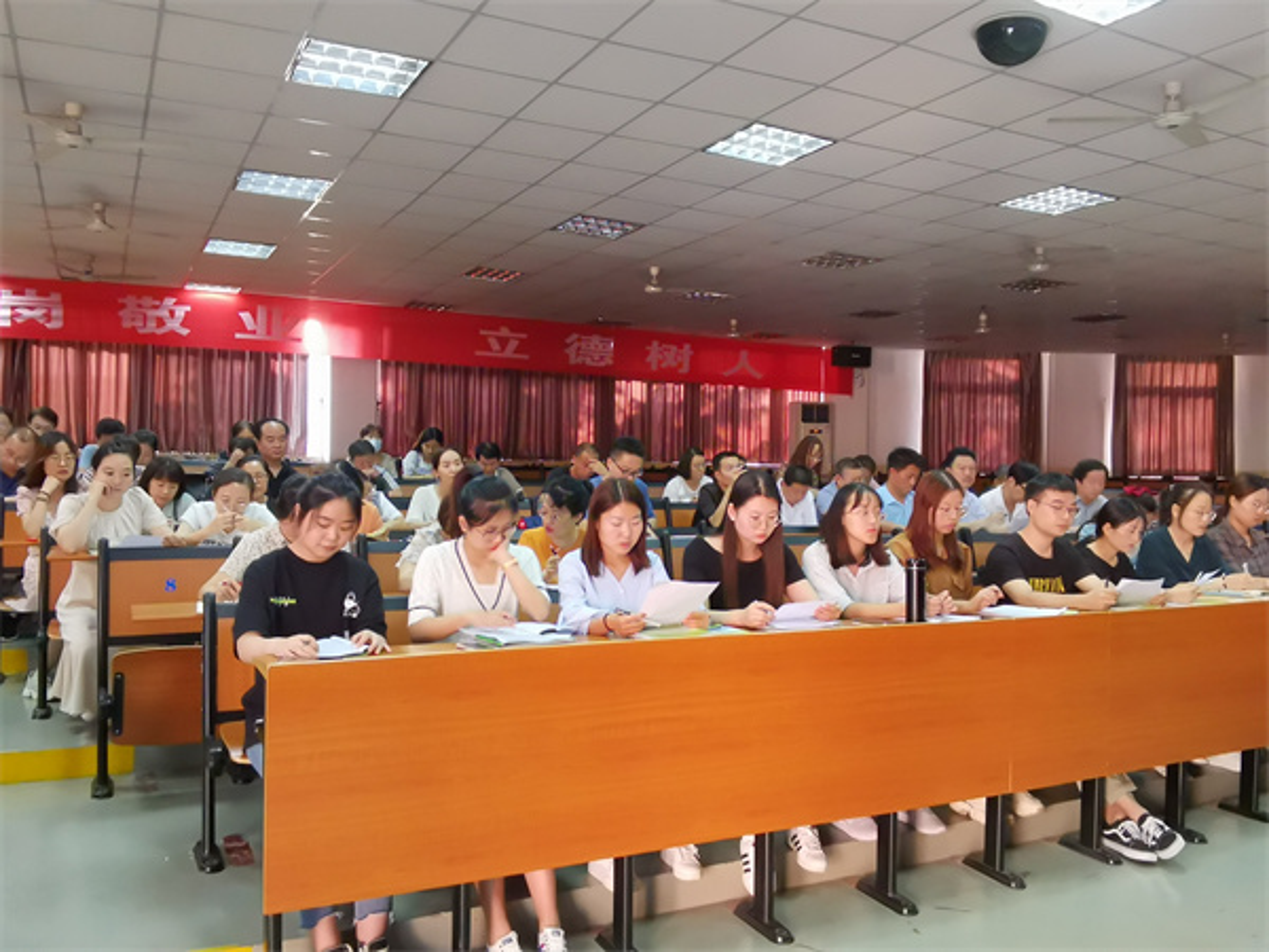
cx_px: 634
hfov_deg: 67.3
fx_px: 953
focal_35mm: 26
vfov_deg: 53.1
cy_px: 476
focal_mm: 2.26
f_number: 2.2
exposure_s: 1/33.3
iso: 640
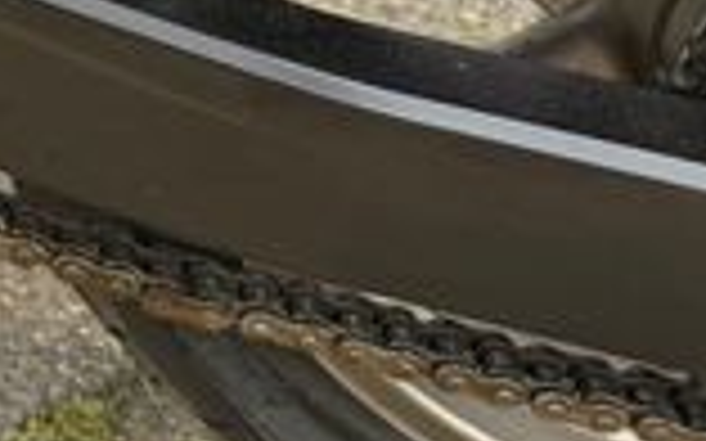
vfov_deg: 10.8
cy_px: -590
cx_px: -621
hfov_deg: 16.3
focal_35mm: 104
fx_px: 2000
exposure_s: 1/456
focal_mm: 6.76
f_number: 1.78
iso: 100
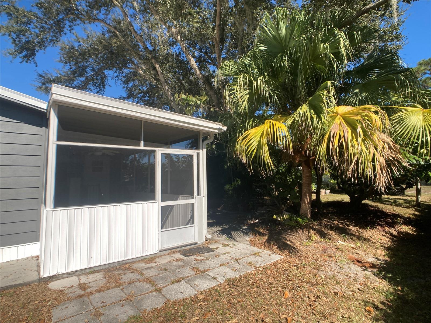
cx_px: 216
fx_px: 349
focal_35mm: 28
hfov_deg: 63.4
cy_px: 162
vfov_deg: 49.7
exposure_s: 1/2288
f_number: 1.8
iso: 20
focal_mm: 3.99
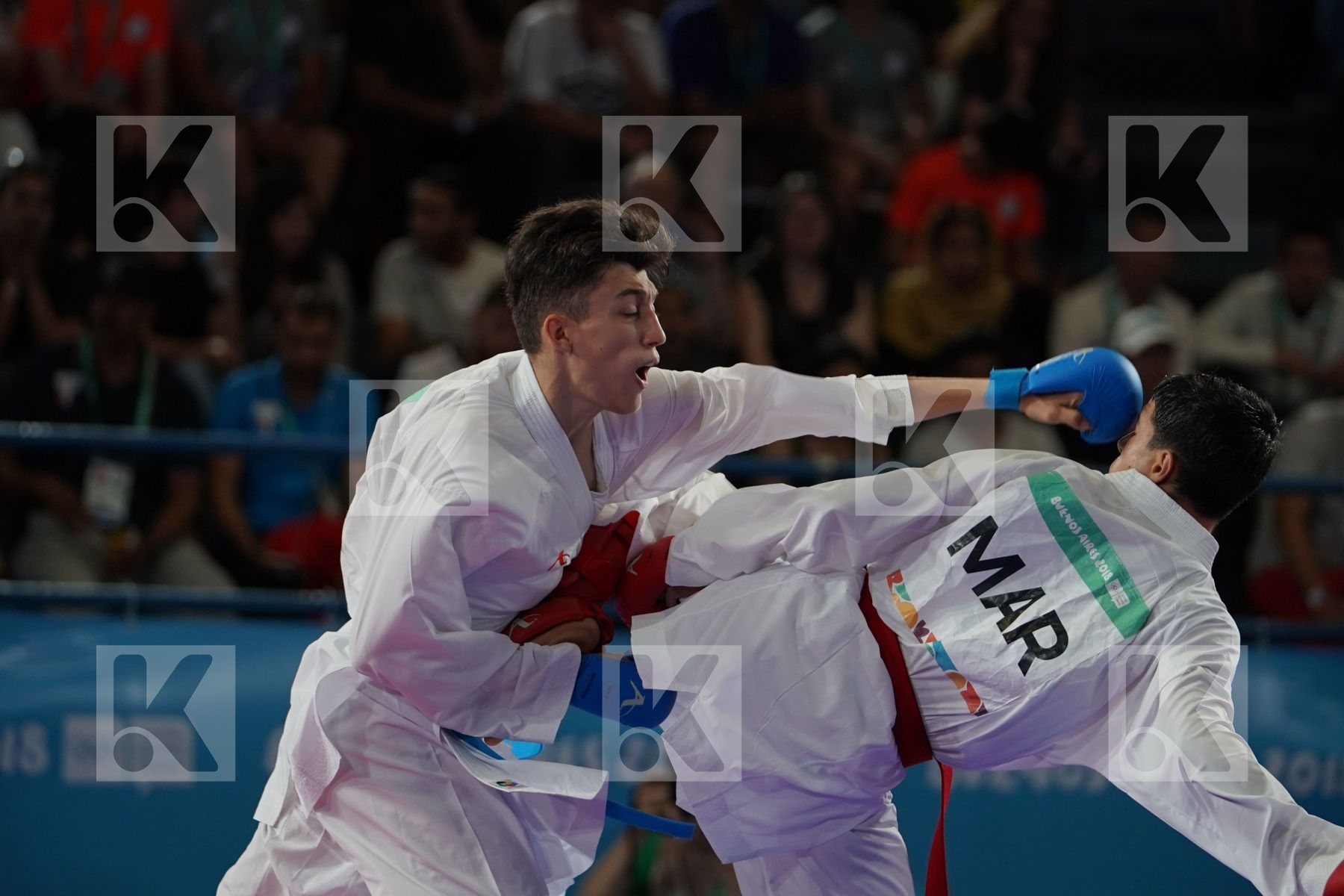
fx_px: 8735
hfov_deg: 8.8
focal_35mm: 234
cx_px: 672
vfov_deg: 5.9
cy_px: 448
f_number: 2.8
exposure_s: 1/1000
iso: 800
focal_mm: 156
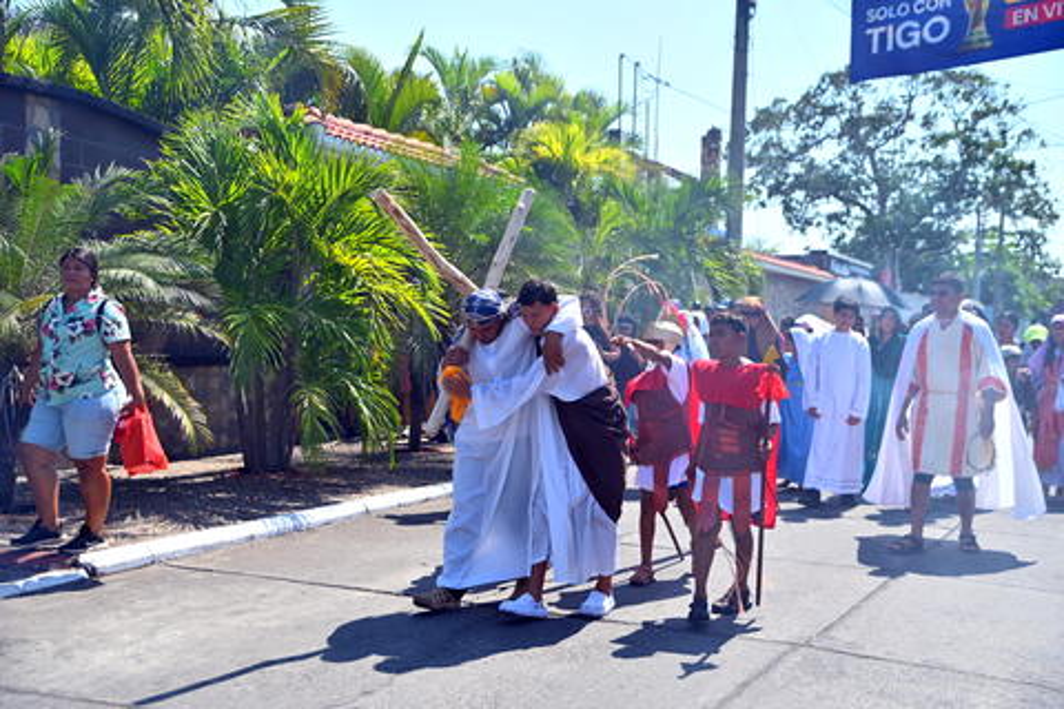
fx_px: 1182
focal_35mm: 40
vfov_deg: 33.4
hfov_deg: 48.5
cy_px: 354
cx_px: 532
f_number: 4
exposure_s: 1/2500
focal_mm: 40
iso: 400
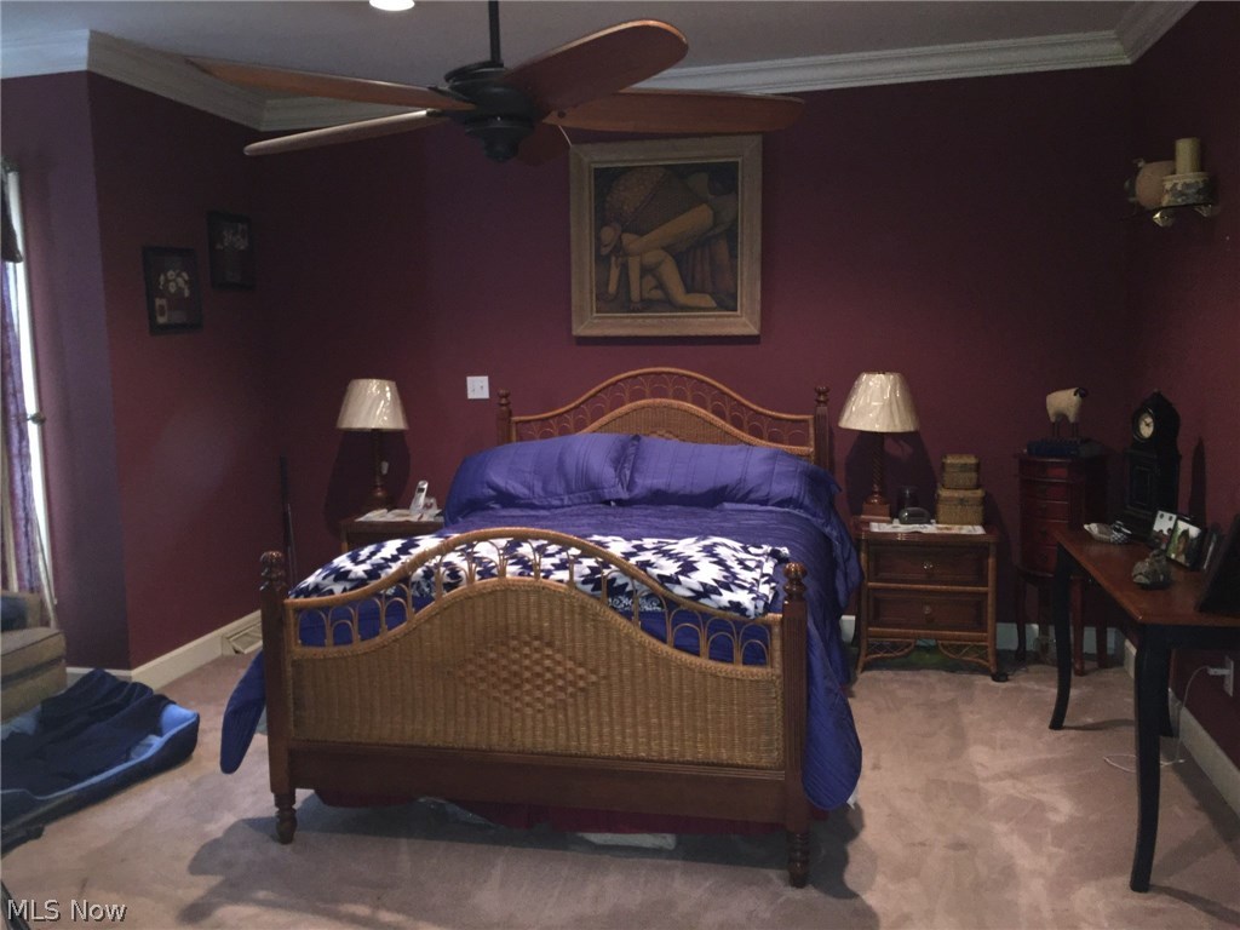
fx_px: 1039
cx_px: 620
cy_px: 465
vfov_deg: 48.2
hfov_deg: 61.7
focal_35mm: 29
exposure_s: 1/16
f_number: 2.2
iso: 200
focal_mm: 4.15
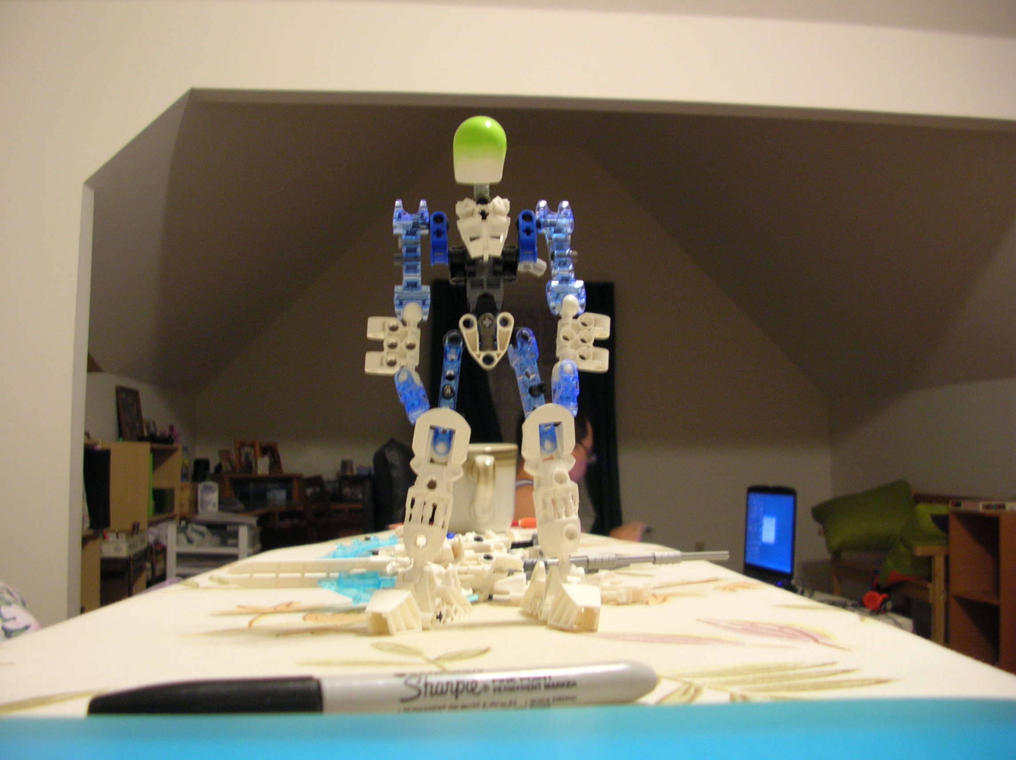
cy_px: 380
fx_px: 1026
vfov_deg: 40.6
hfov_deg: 52.7
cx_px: 508
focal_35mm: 35
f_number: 2.8
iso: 99
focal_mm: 5.8
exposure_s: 1/6.1
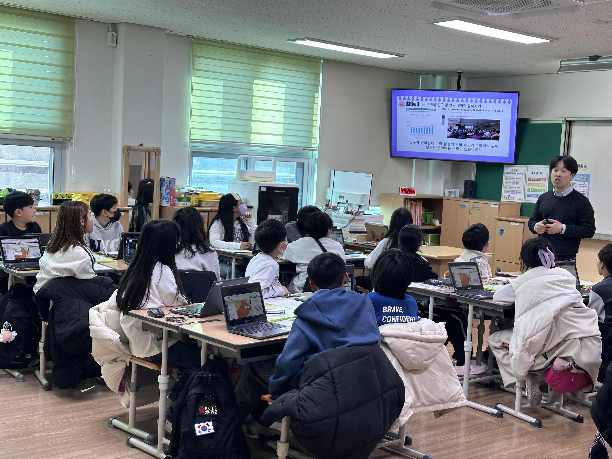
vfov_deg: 30.3
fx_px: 849
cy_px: 230
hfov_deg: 39.7
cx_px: 306
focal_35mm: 48
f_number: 1.78
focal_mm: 6.86
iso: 100
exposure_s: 1/120
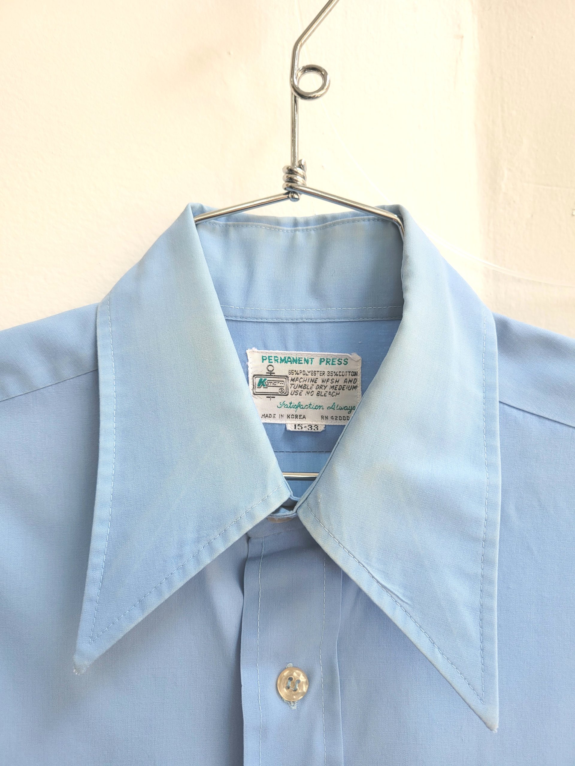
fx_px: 576
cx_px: 288
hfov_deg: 53.1
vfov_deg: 67.3
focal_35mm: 26
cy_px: 383
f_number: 1.8
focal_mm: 5.4
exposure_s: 1/135
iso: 40
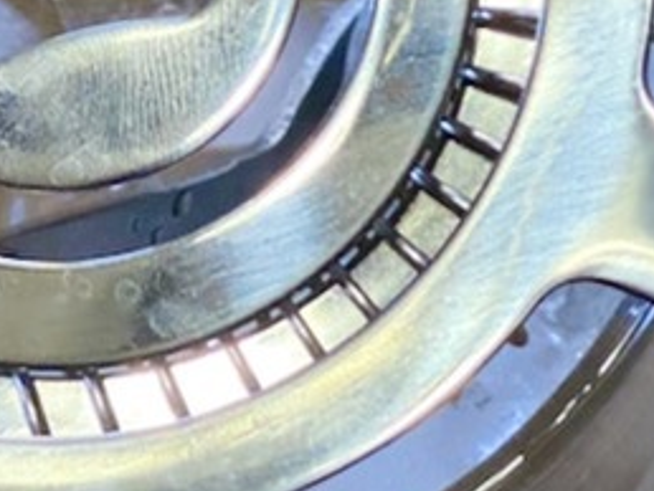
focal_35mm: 322
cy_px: 499
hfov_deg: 6.1
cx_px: 795
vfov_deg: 4.6
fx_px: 6089
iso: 160
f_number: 2
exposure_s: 1/120
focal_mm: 6
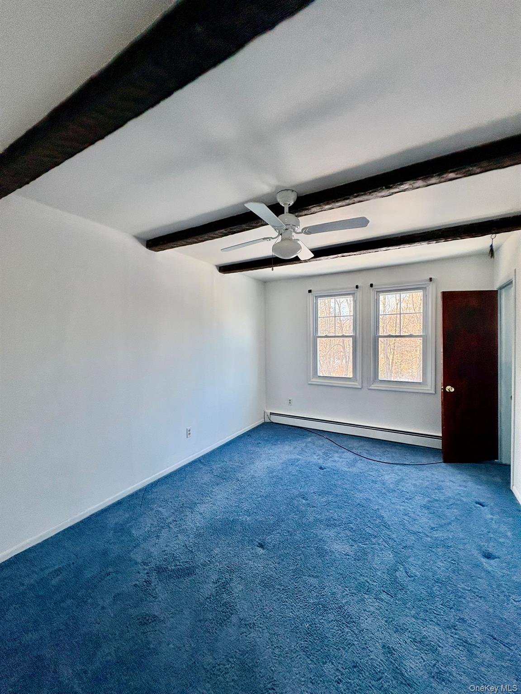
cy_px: 347
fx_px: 281
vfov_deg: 102.1
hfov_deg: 85.7
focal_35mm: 14
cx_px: 260
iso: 250
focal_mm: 2.22
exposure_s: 1/120
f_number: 2.2
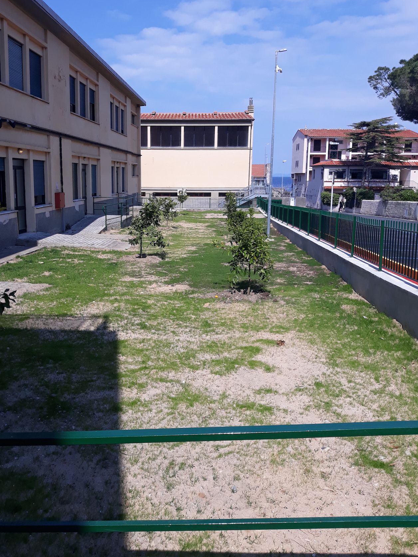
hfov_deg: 45.3
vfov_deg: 58.3
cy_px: 257
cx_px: 181
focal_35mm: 31
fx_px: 499
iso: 40
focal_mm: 3.71
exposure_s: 1/1988
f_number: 1.7
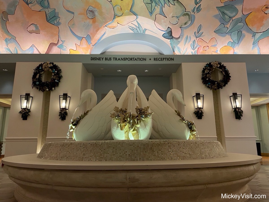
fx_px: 202
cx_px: 134
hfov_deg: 67.3
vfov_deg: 53.1
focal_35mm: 26
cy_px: 101
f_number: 1.6
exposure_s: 1/40
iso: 400
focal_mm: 4.2
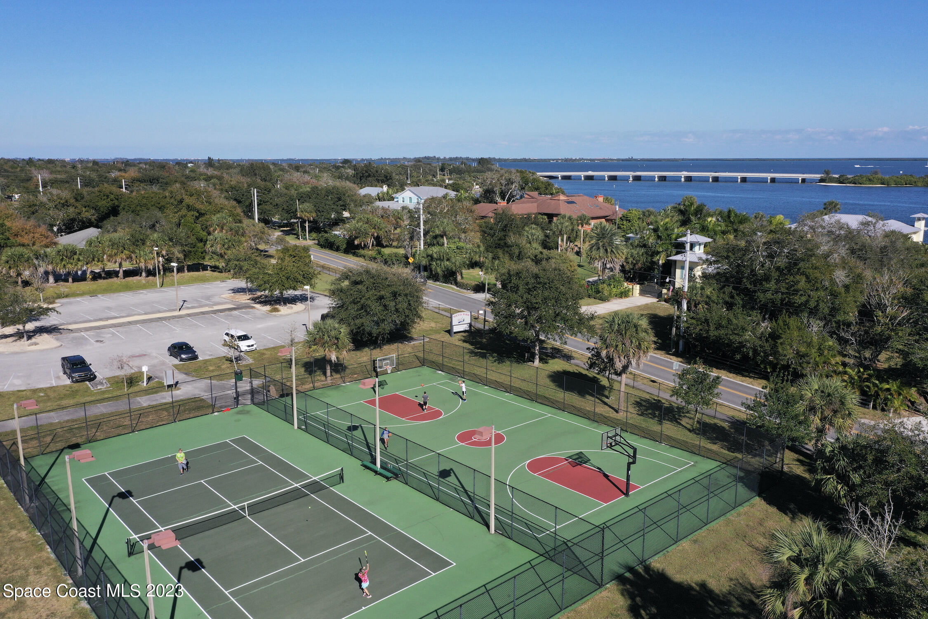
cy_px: 310
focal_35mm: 28
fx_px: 722
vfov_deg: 46.4
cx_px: 464
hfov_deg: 65.5
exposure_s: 1/640
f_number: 6.3
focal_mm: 10.26
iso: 100
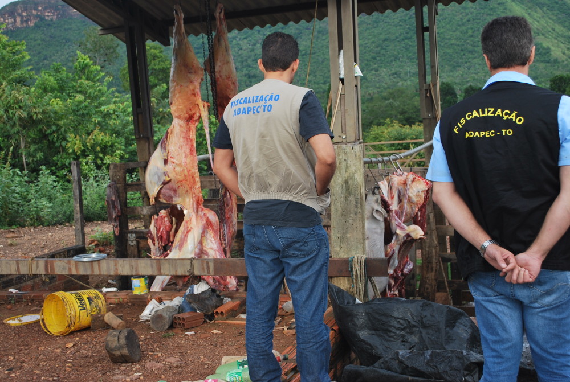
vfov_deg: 28.2
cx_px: 285
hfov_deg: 41.0
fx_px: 761
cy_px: 191
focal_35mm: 48
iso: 125
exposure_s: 1/125
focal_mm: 32
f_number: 5.6
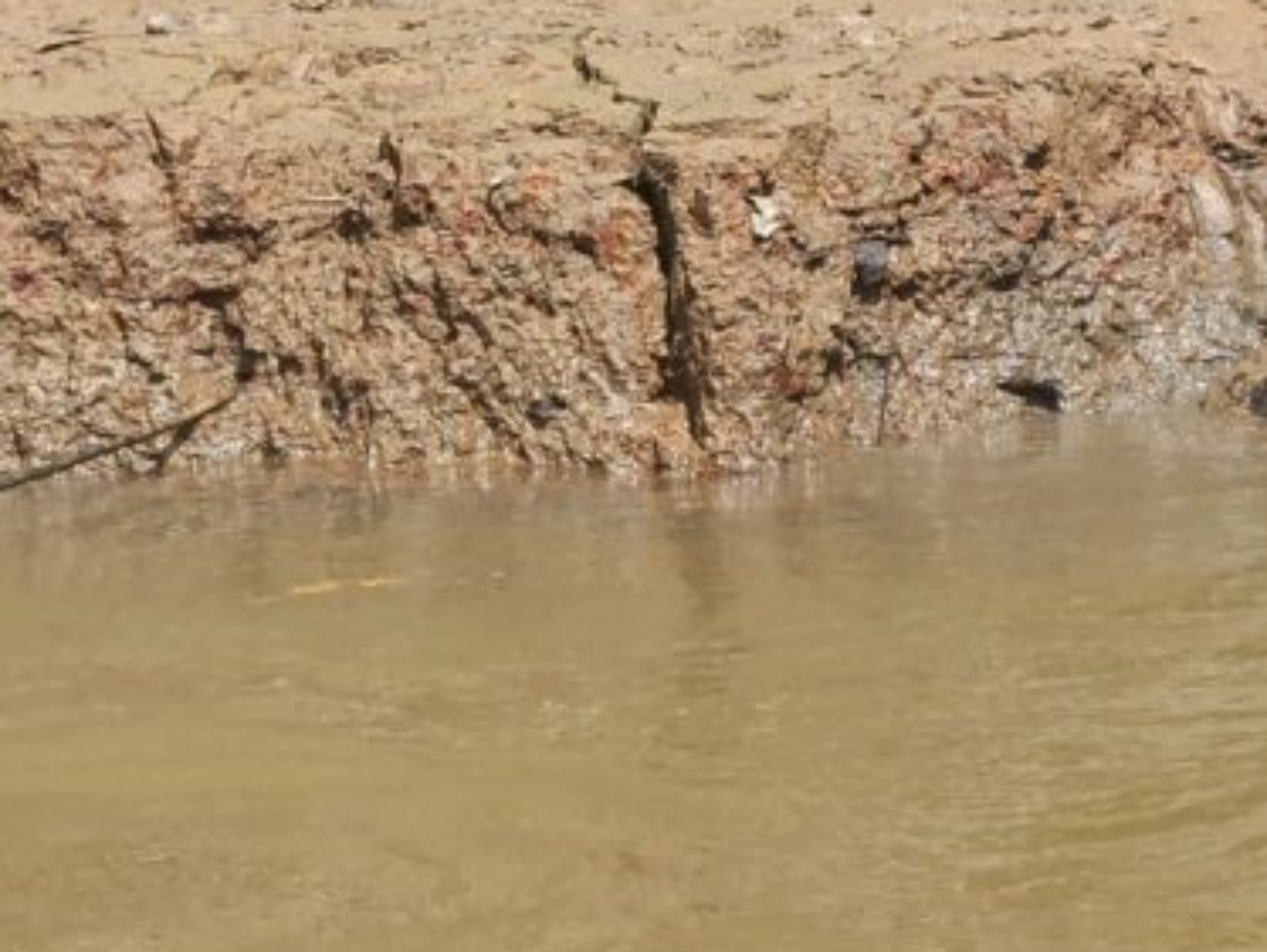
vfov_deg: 5.3
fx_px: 10328
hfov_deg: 7.0
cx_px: 539
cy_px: -247
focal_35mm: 282
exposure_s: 1/200
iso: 64
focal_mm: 18.5
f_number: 4.4
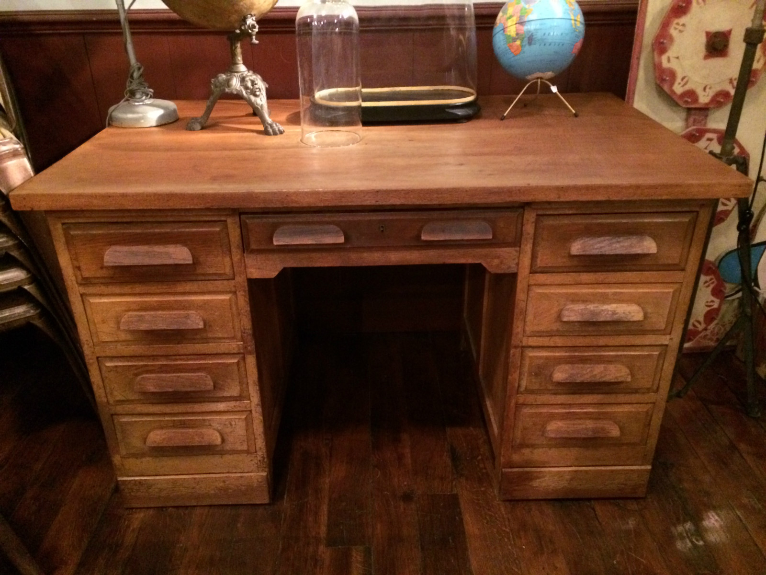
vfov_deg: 48.2
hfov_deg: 61.7
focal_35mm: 29
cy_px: 288
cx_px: 383
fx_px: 642
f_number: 2.2
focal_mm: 4.15
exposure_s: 1/17
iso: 500
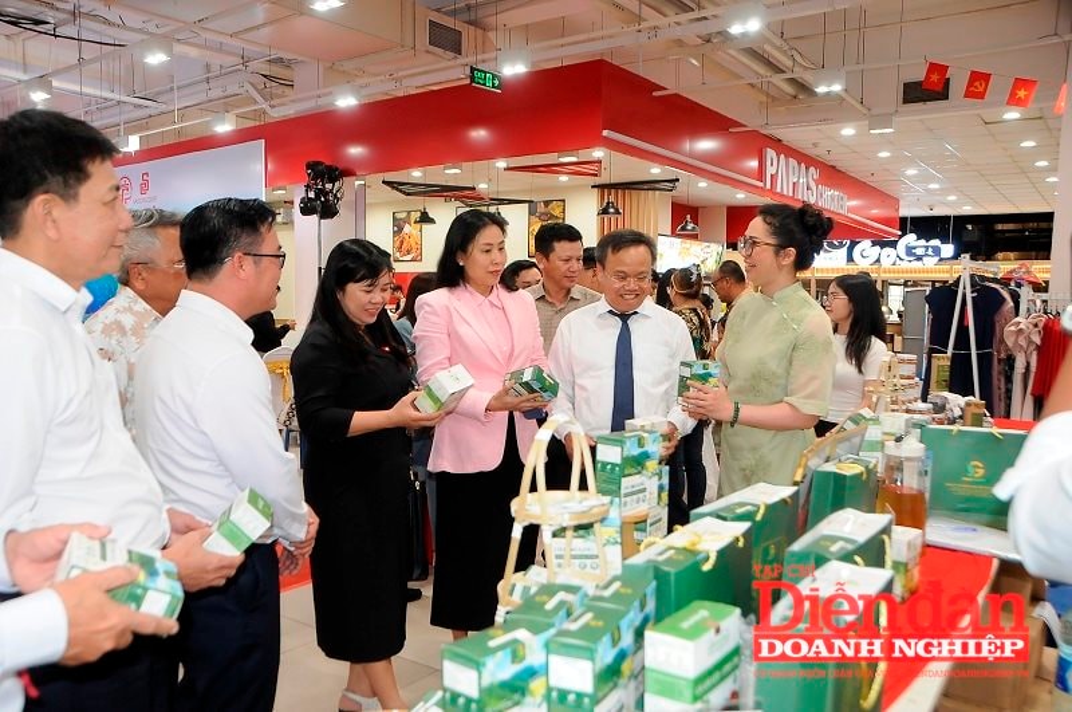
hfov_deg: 62.0
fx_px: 892
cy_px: 356
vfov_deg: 43.5
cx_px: 536
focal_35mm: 30
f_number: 5
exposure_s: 1/80
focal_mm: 20
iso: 800
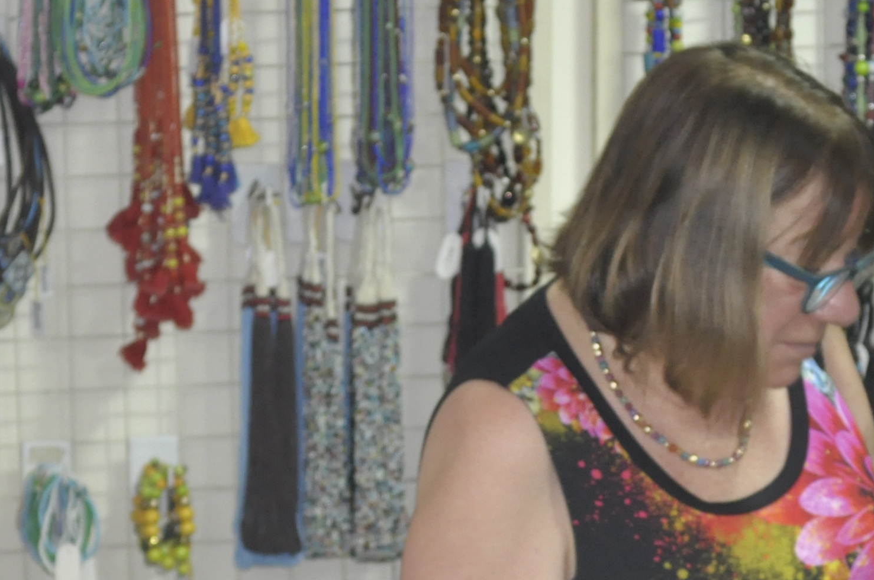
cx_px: 349
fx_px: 5068
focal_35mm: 209
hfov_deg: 9.9
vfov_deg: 6.5
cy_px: 457
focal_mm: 48
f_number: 5.6
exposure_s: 1/30
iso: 800
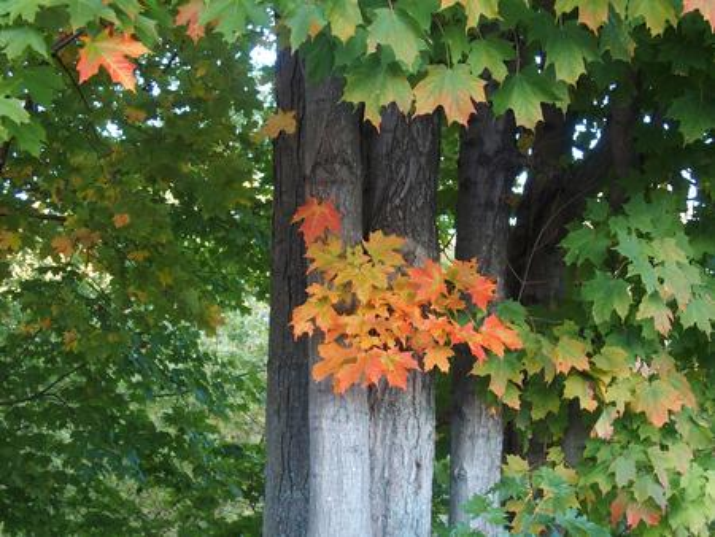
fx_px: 1405
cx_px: 358
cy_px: 268
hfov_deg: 28.5
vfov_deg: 21.6
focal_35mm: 68
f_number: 2.8
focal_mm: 14.5
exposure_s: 1/60
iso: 320
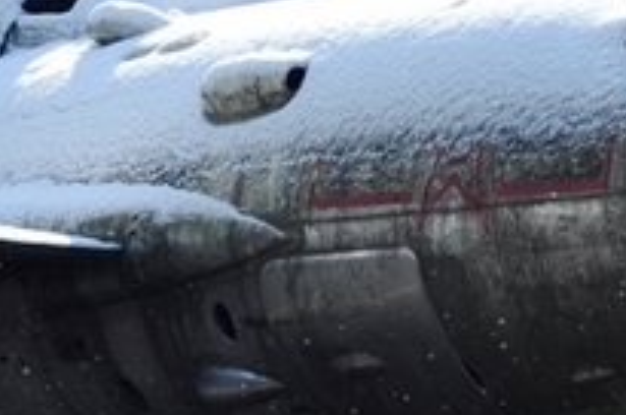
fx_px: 5087
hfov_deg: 7.0
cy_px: 93
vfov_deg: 4.7
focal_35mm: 293
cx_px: 70
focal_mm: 50
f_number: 5
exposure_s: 1/400
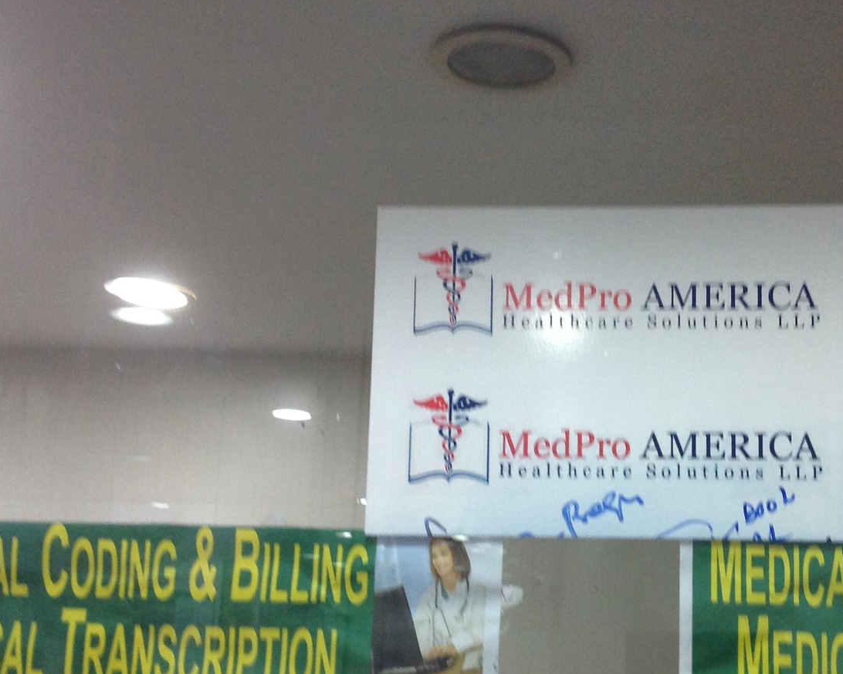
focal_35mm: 54
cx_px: 559
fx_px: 1347
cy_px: 429
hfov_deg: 34.4
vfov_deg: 28.0
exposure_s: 1/15
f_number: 2.4
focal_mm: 4.28
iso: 100
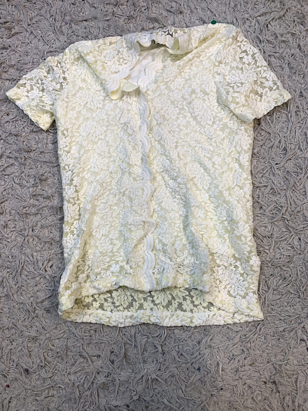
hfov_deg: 53.1
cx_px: 154
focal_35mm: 26
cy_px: 206
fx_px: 308
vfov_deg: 67.3
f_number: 1.8
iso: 25
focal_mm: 4.25
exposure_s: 1/114
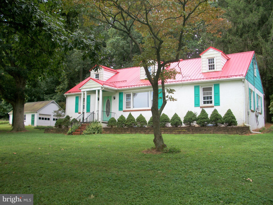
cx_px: 136
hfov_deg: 52.6
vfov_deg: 40.7
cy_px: 102
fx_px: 276
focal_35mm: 35
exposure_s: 1/125
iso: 80
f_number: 3.1
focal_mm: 6.3
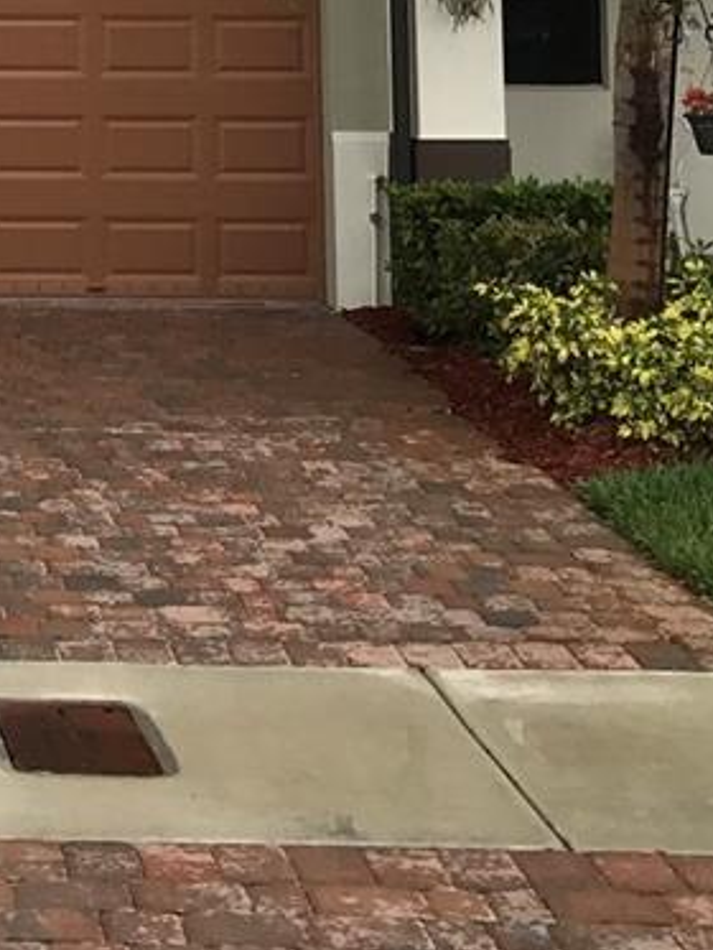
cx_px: -260
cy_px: -232
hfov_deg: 15.5
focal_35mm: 90
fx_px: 2470
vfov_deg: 20.2
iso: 20
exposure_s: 1/357
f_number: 1.8
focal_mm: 3.99
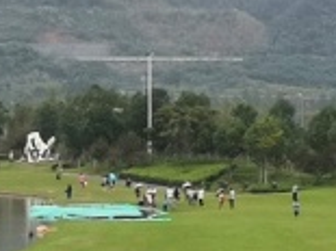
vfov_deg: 4.8
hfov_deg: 6.3
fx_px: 3007
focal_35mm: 310
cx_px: -293
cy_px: 255
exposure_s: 1/149
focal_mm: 4.75
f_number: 1.8
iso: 50
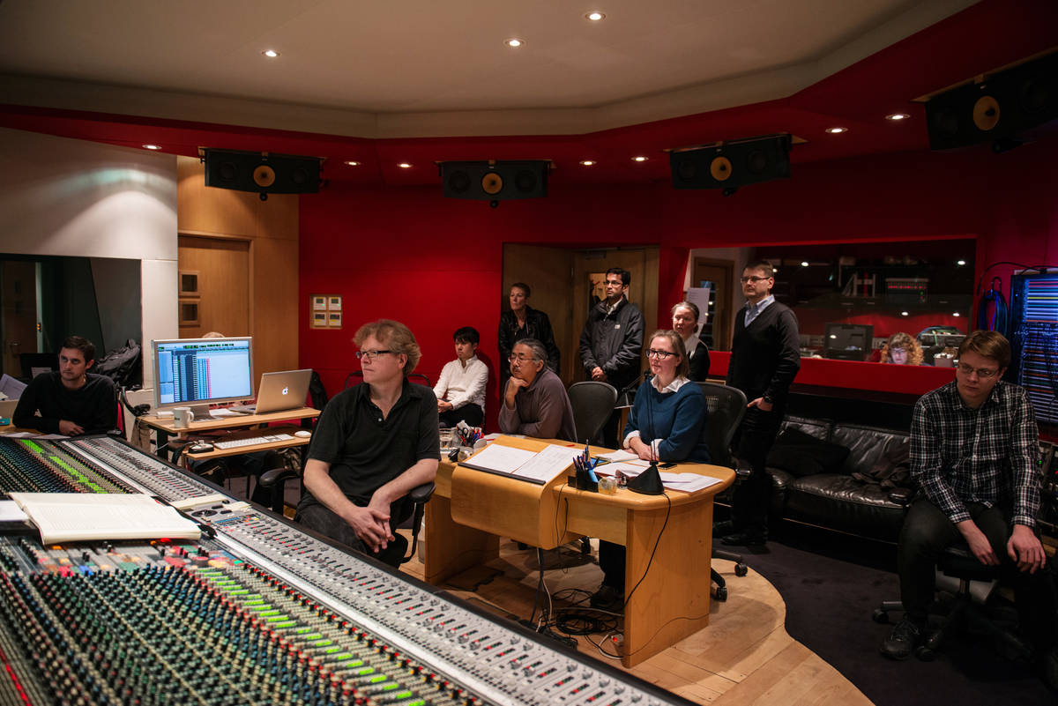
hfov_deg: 73.7
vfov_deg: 53.2
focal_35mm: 24
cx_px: 529
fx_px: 706
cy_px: 353
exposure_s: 1/60
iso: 1250
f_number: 2.8
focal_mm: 24
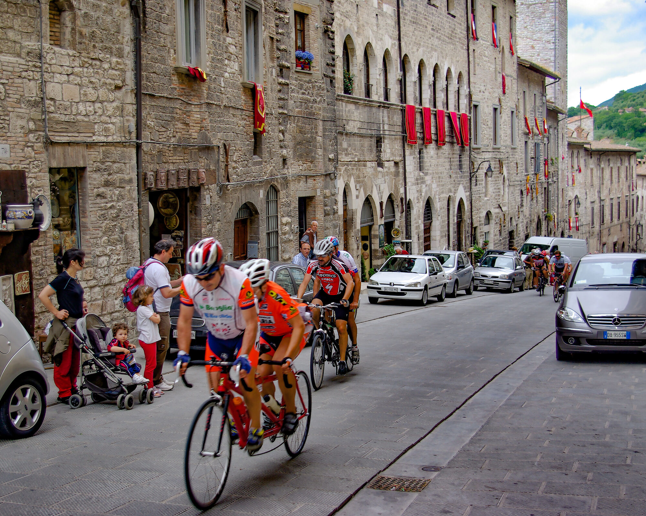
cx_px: 311
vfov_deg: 28.8
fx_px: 1005
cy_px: 257
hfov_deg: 35.6
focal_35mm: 53
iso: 100
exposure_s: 1/60
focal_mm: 31
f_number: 4
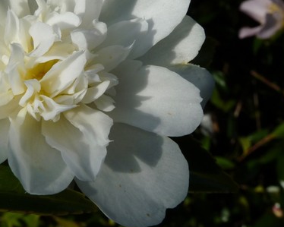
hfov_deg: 22.9
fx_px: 697
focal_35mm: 83
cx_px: 94
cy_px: 60
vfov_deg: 18.4
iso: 100
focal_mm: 9.5
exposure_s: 1/640
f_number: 8
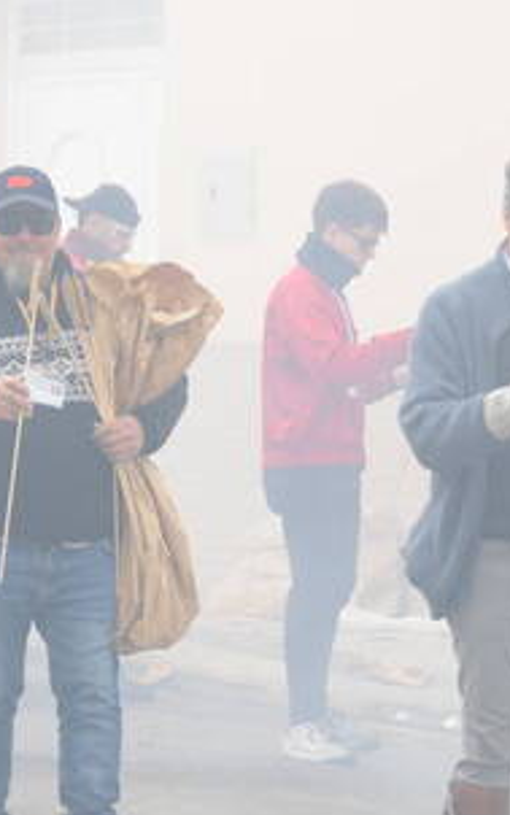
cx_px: 72
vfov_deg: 9.3
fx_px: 4999
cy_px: 430
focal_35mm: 225
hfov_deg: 5.8
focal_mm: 68
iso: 400
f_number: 5.3
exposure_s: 1/320
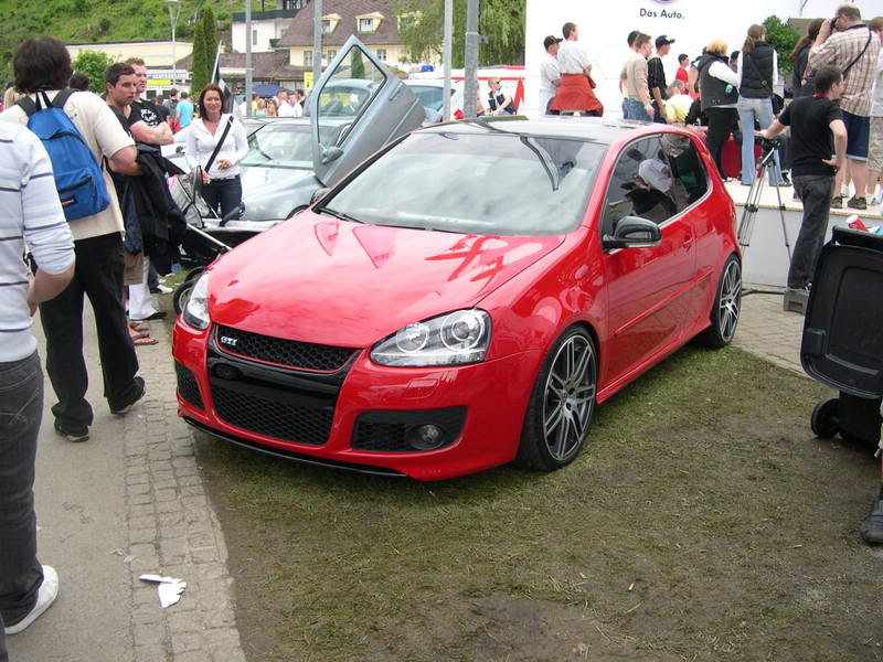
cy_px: 331
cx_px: 442
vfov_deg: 37.7
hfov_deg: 49.0
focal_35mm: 38
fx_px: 969
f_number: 2.8
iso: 100
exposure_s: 1/420
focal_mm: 8
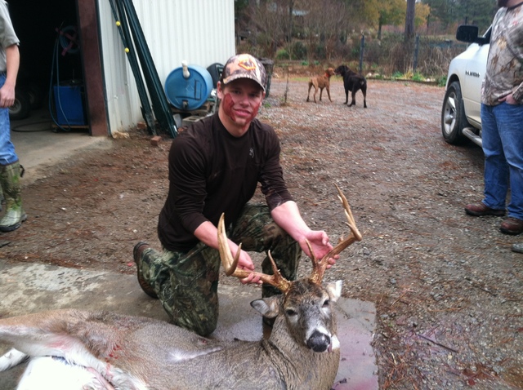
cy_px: 195
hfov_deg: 52.7
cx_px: 262
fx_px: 528
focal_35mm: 35
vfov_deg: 40.6
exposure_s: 1/40
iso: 80
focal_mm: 3.85
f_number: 2.8
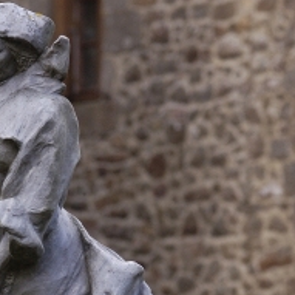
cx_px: 70
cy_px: 324
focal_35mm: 359
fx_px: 3463
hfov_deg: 4.9
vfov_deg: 4.9
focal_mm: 105
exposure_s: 1/200
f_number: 8
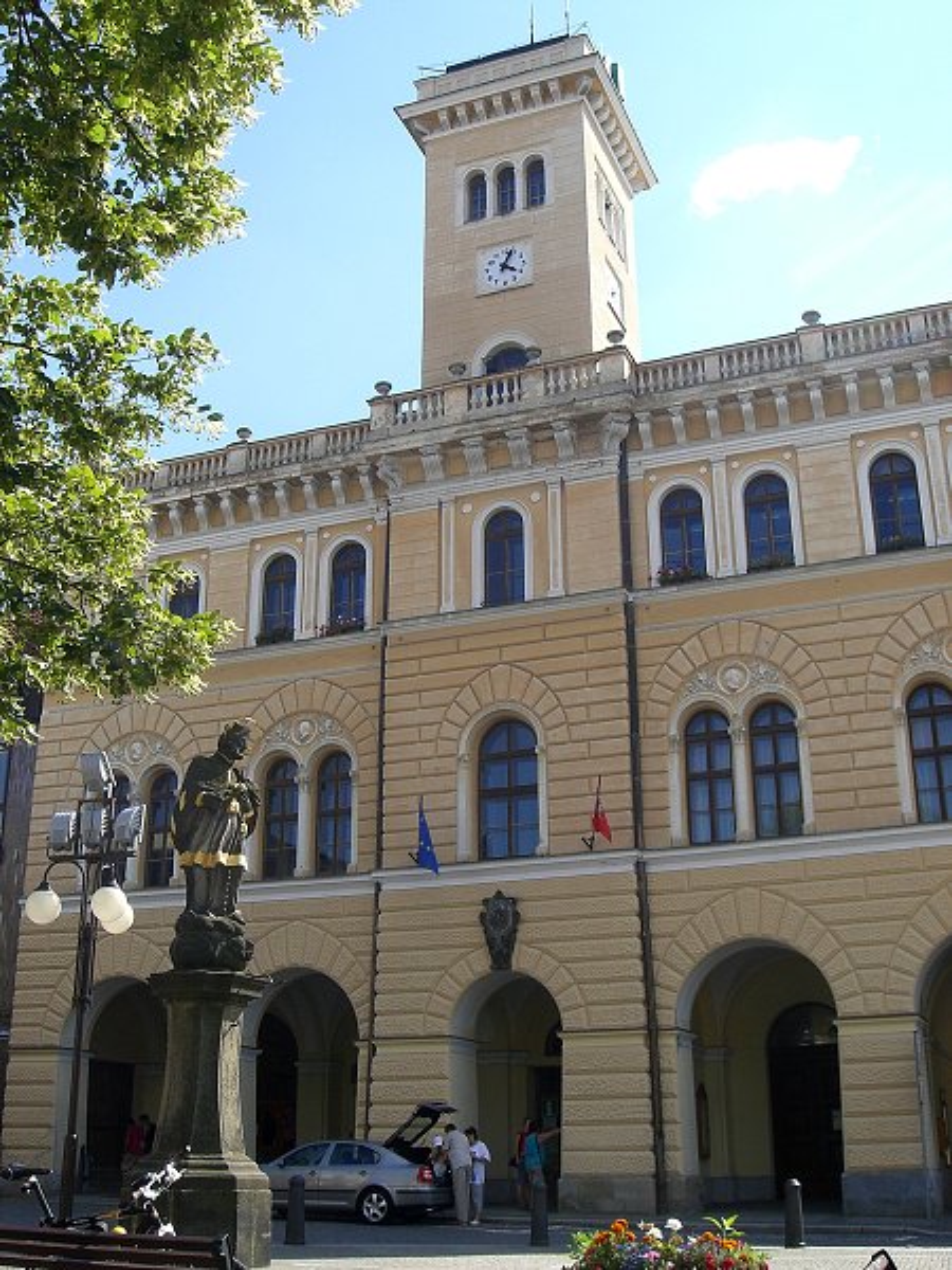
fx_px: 1393
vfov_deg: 49.0
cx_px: 476
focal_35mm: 38
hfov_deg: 37.7
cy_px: 635
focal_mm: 6.3
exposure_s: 1/320
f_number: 4.4
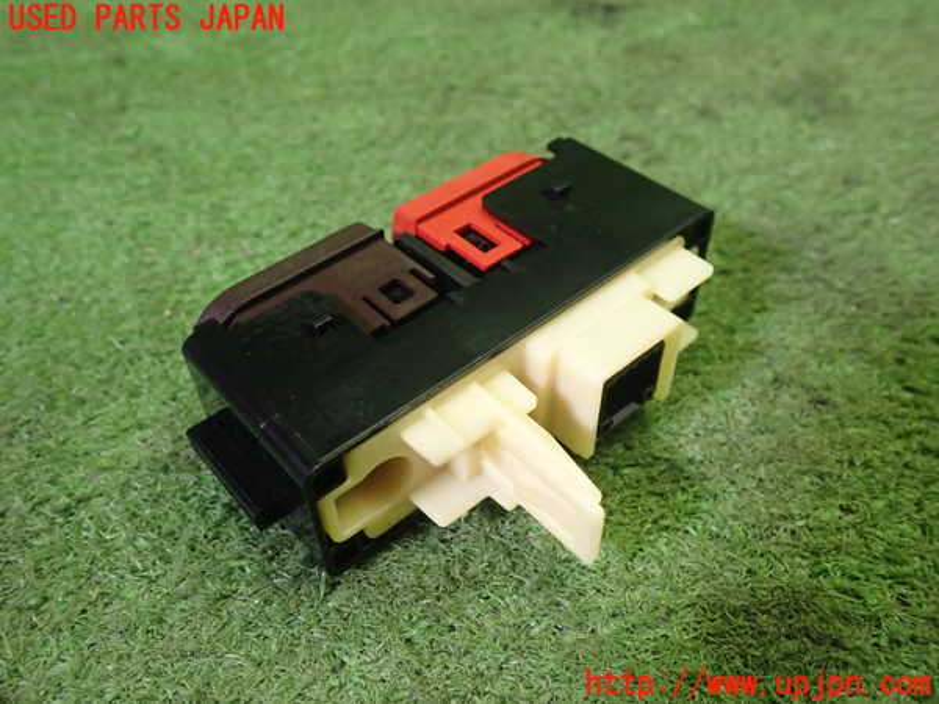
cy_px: 352
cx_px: 470
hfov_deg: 60.0
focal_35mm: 30
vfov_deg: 46.8
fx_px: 814
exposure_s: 1/125
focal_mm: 5.5
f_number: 2.3
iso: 500
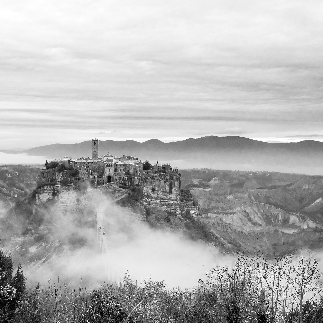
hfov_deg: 27.6
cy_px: 161
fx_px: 655
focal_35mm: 62
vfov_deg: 27.7
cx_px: 107
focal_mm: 48
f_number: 9
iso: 1000
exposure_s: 1/125
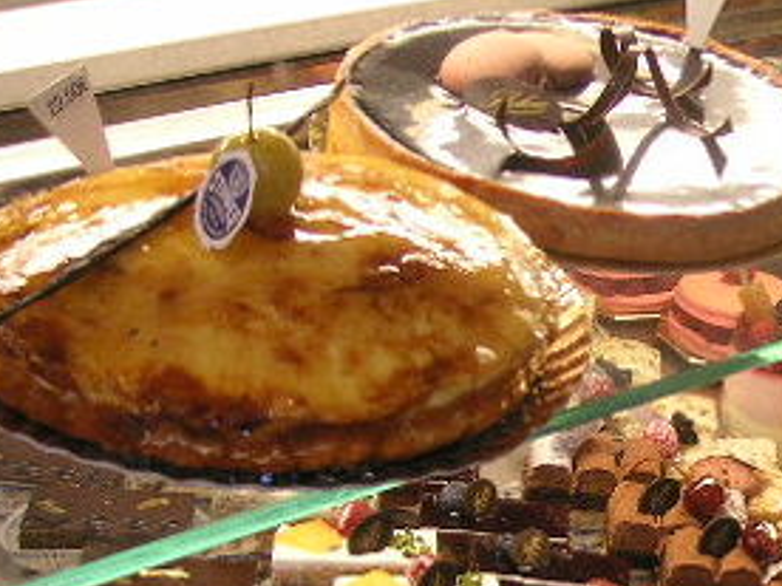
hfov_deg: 21.6
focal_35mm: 87
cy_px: 587
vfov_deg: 16.6
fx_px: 1965
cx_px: 810
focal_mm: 6.1
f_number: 2.8
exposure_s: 1/45
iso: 80
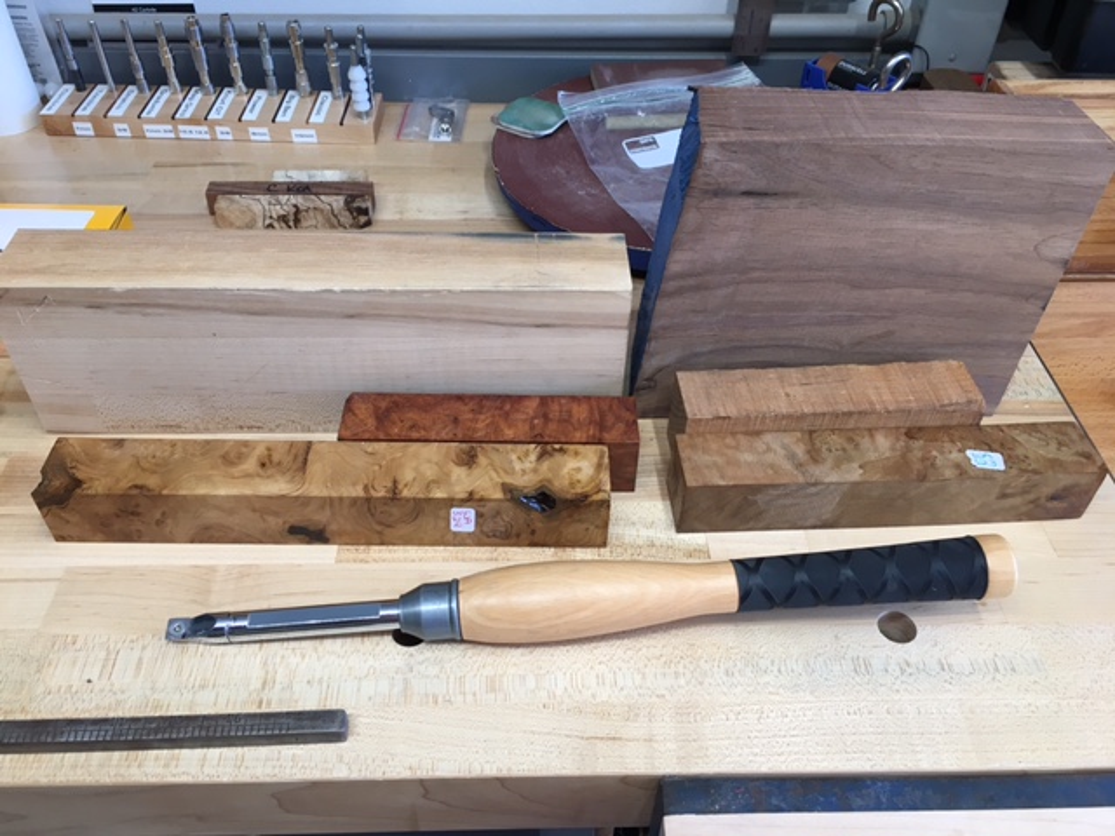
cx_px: 558
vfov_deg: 48.2
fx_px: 934
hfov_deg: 61.7
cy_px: 418
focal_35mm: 29
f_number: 2.2
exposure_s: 1/40
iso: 32
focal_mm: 4.15
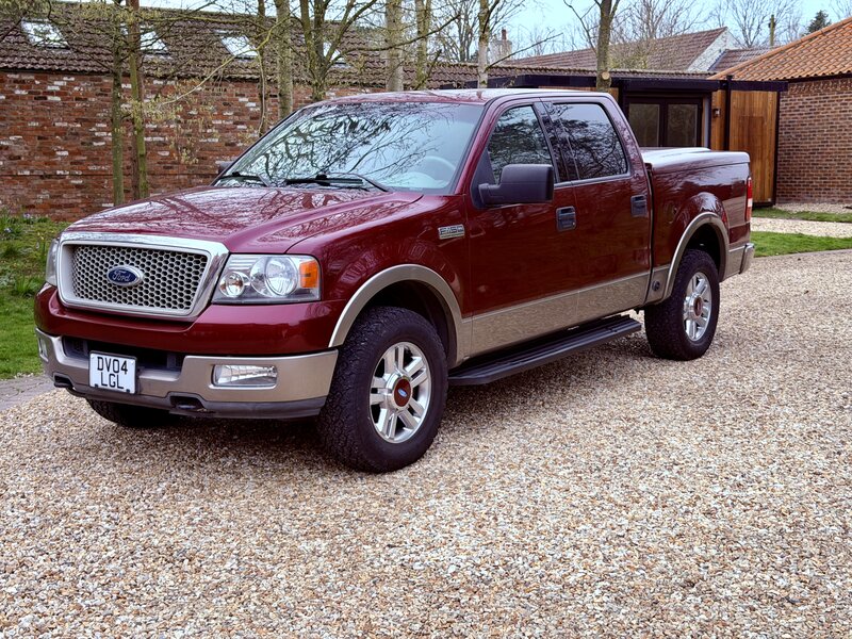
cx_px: 426
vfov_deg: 30.3
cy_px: 320
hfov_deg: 39.7
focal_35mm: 48
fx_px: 1181
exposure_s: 1/388
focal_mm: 6.76
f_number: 1.78
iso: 80
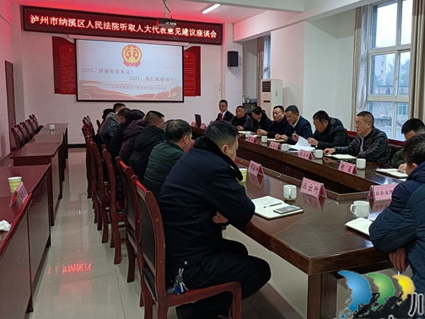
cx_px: 261
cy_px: 142
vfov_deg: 42.9
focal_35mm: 33
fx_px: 405
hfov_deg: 54.8
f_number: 1.8
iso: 914
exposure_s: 1/25
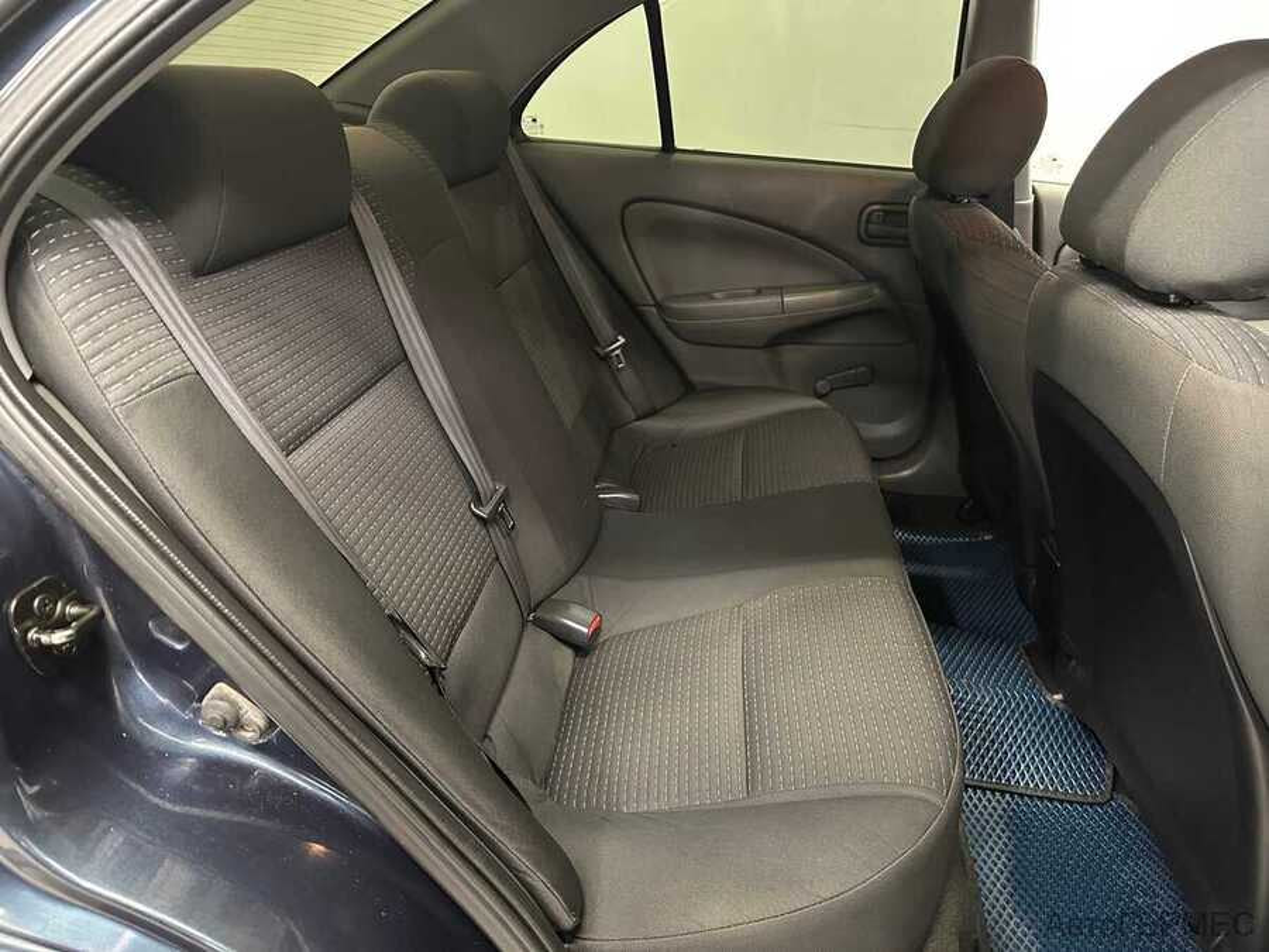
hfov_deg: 71.6
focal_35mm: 24
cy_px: 476
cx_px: 634
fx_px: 880
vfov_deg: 56.8
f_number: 1.78
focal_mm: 6.86
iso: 800
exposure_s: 1/25
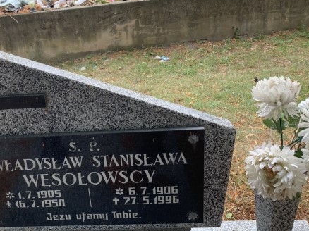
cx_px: 90
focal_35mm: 38
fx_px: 339
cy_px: 80
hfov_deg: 47.7
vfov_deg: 37.3
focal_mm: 4.25
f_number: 1.8
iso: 25
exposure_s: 1/141
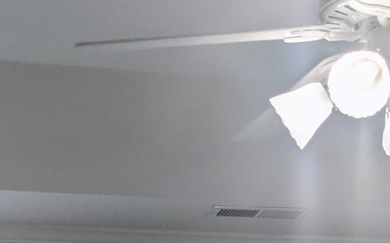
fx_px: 1137
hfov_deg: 19.5
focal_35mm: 107
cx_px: 227
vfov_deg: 10.9
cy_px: 522
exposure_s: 1/125
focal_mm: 4.44
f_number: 1.8
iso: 46
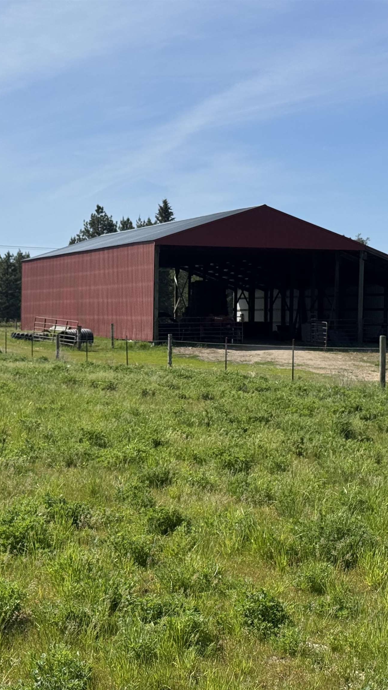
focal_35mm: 70
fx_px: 1280
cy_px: 346
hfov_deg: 17.2
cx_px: 204
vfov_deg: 30.2
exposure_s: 1/5376
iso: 64
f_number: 1.78
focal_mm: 6.76
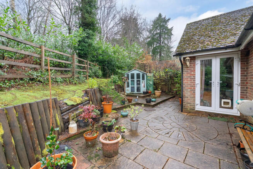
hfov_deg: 96.7
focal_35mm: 16
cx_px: 126
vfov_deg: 73.8
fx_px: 113
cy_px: 84
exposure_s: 1/200
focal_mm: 16
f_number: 7.1
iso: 2000
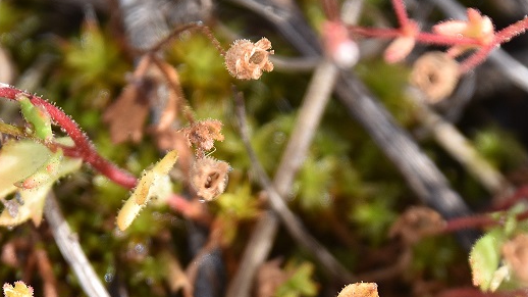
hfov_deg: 2.0
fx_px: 15298
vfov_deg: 1.1
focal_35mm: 1093
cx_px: 279
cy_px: 368
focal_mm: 300
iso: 250
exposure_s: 1/250
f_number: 8
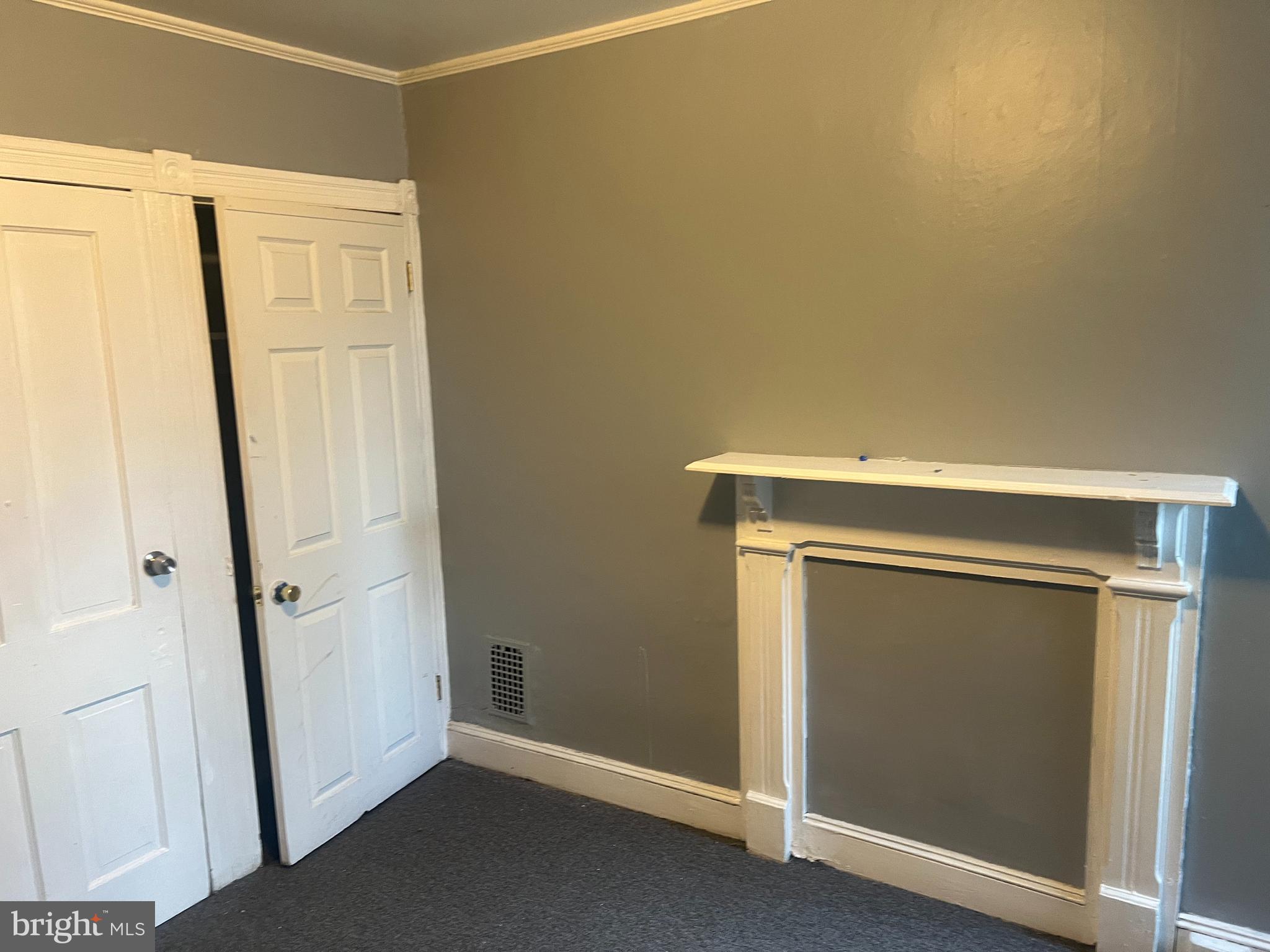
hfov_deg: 67.3
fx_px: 954
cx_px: 635
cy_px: 476
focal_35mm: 26
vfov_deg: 53.1
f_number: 1.5
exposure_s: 1/60
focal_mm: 5.7
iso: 160
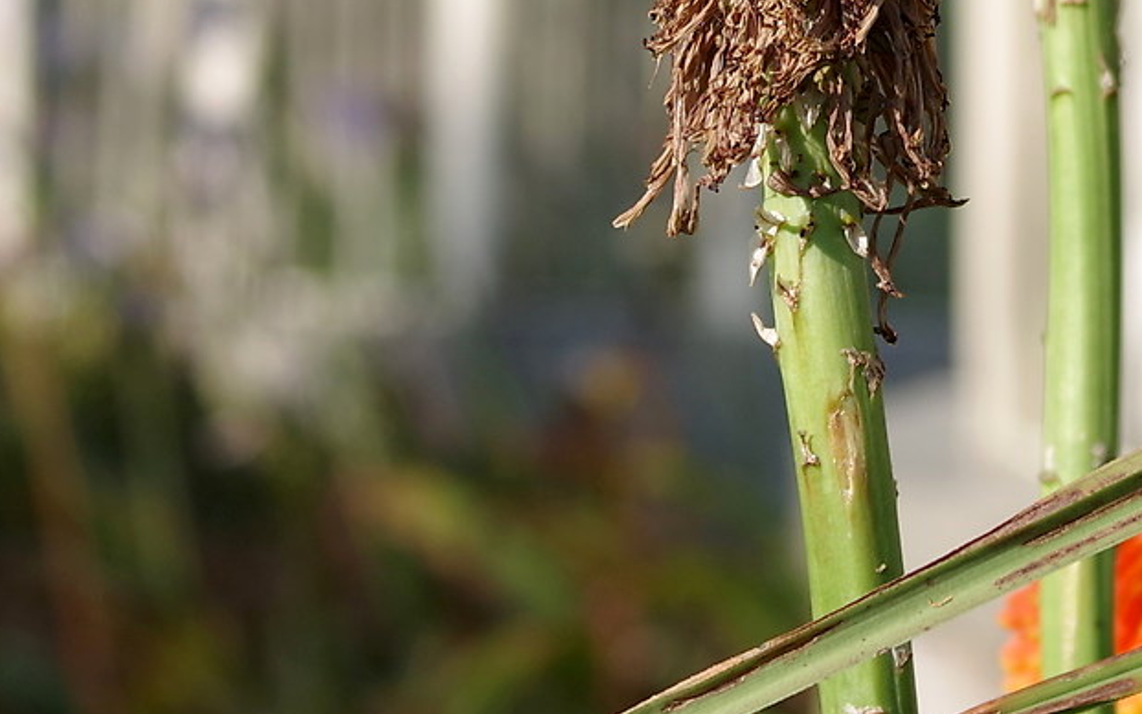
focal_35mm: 236
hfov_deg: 8.9
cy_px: -683
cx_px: 780
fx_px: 7346
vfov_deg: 5.5
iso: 100
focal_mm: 40
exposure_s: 1/800
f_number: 4
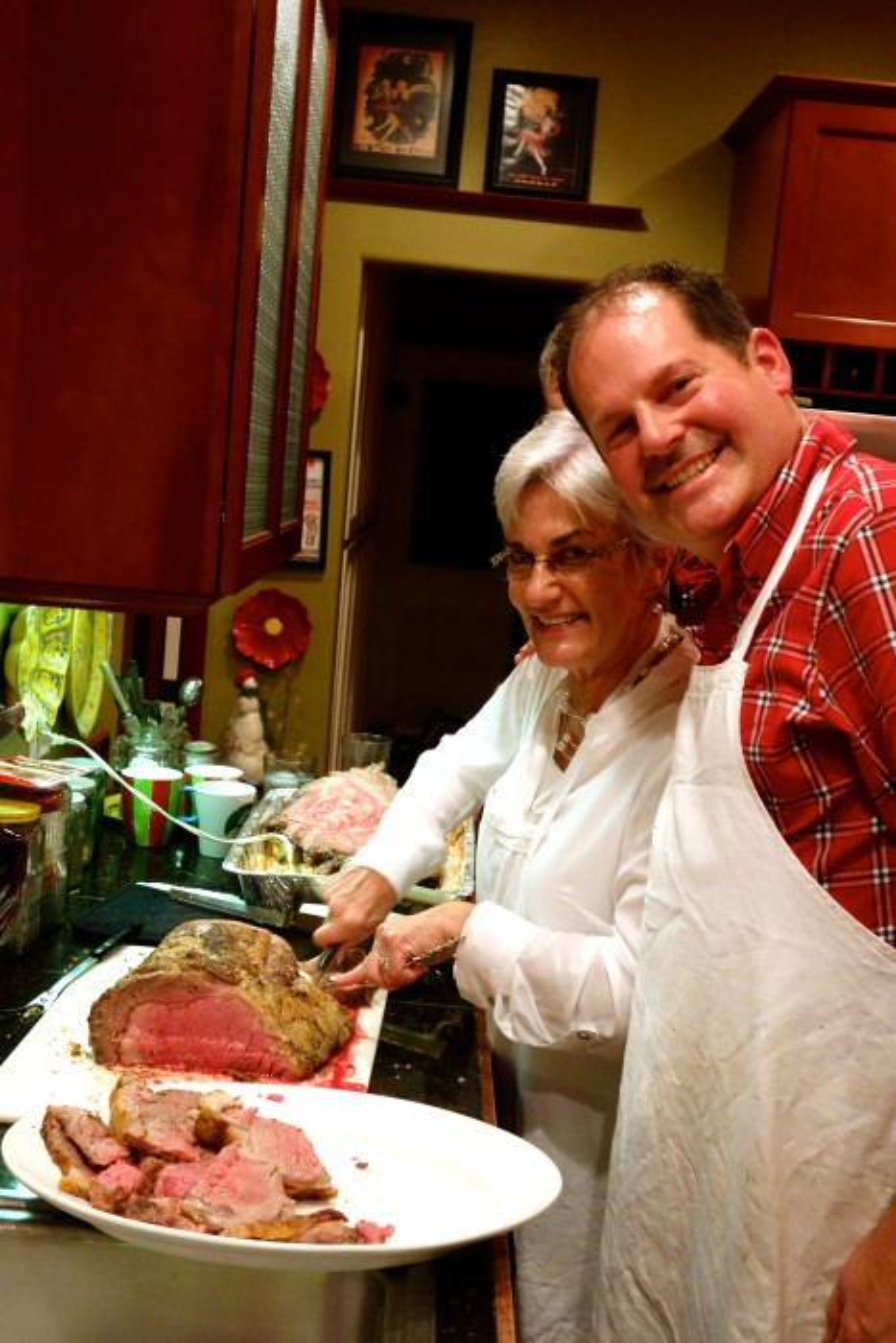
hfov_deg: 31.2
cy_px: 672
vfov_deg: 45.4
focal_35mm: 43
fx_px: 1604
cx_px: 448
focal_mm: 15.82
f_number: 3.2
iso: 800
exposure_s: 1/50
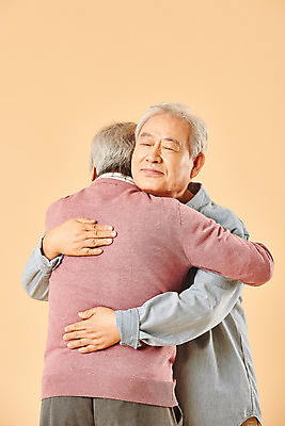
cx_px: 142
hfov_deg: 7.6
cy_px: 213
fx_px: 2135
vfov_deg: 11.4
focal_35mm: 180
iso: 100
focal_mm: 180
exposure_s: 1/125
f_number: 8
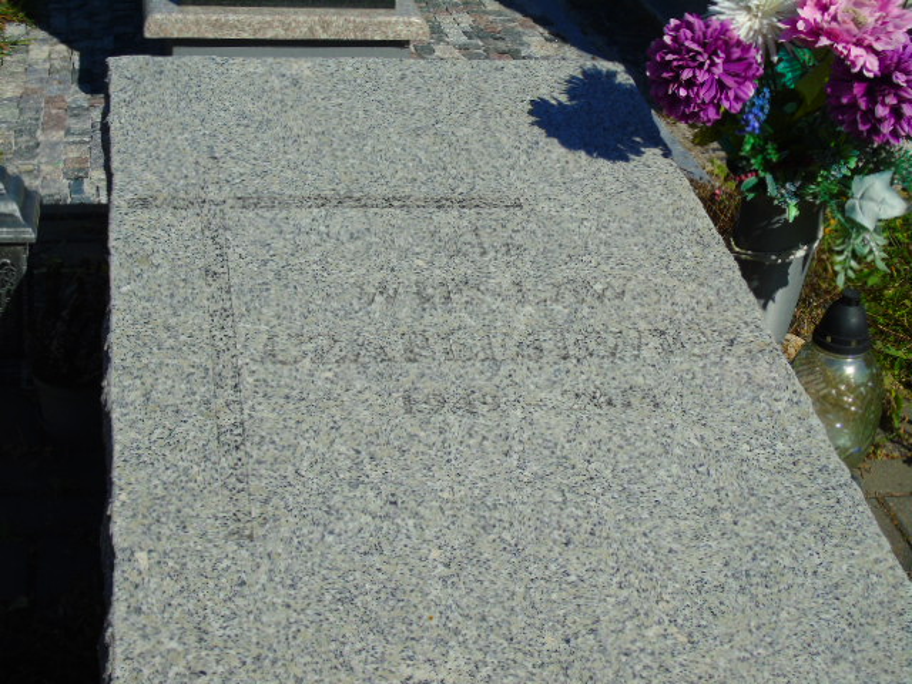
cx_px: 456
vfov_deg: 23.7
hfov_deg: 31.2
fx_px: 1633
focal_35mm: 62
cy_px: 342
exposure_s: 1/1250
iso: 80
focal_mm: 11
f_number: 4.5
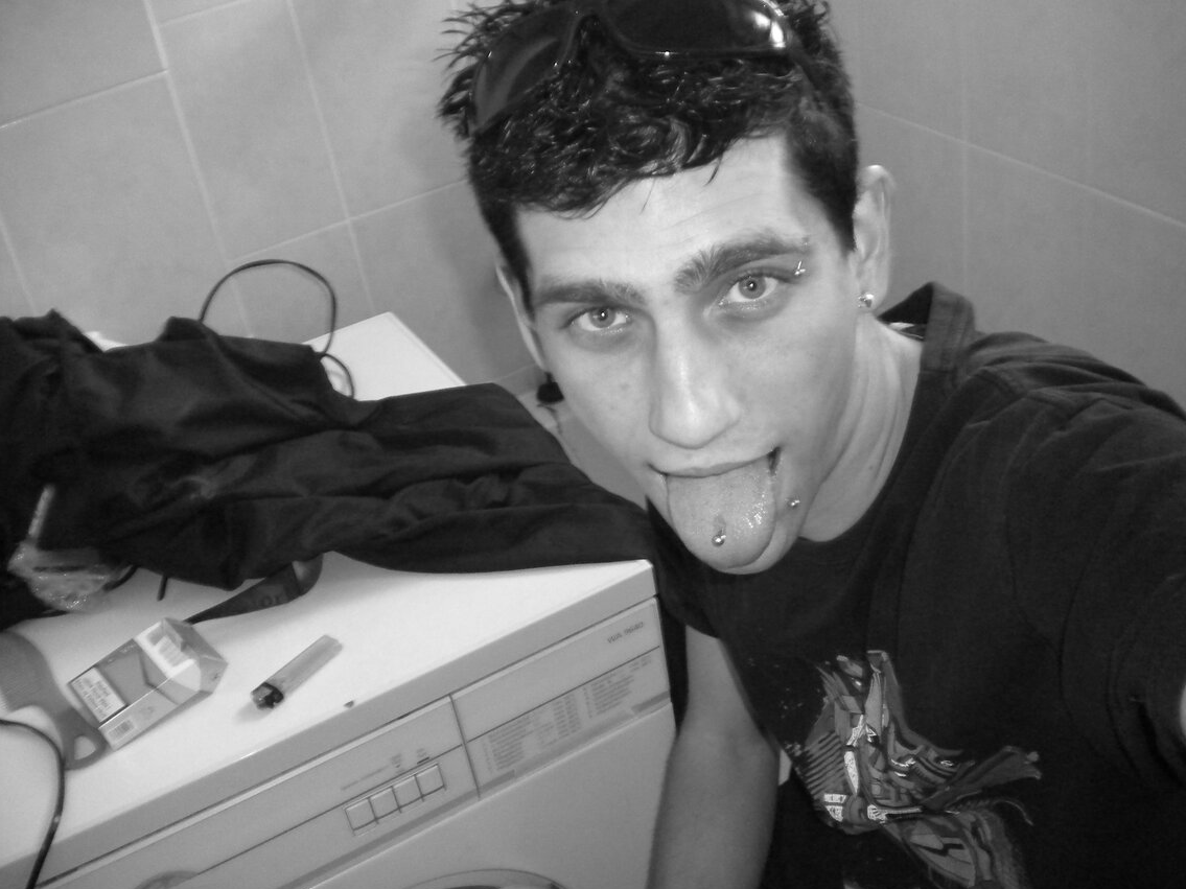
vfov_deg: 38.7
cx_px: 626
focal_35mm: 37
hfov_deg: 50.1
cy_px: 462
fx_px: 1268
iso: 400
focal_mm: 6.3
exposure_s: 1/30
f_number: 3.1
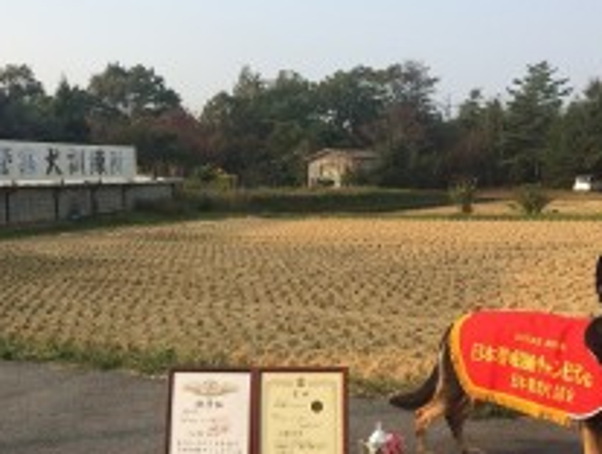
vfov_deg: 29.7
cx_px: 268
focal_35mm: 49
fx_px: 854
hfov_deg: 38.8
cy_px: 278
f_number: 2.2
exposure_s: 1/1244
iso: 32
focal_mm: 4.15
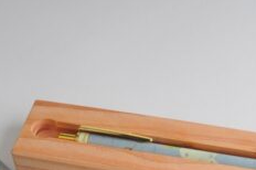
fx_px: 881
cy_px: 199
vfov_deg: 10.8
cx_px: 185
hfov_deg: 16.5
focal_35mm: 124
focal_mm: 32
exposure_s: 1/200
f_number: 8
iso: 250
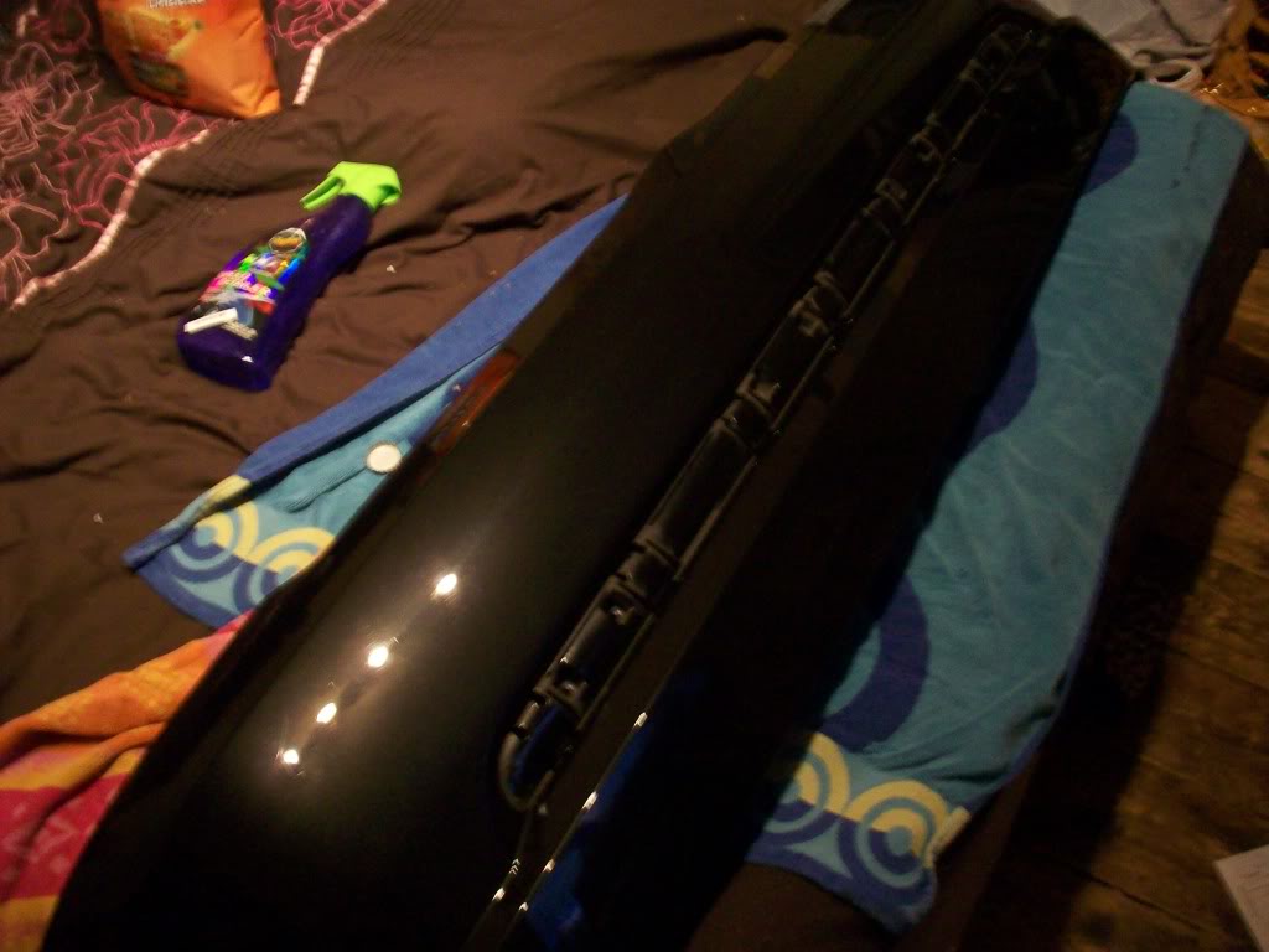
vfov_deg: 38.7
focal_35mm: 37
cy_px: 476
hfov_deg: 50.1
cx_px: 634
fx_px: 1356
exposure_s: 1/8
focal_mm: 6.2
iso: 200
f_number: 2.8
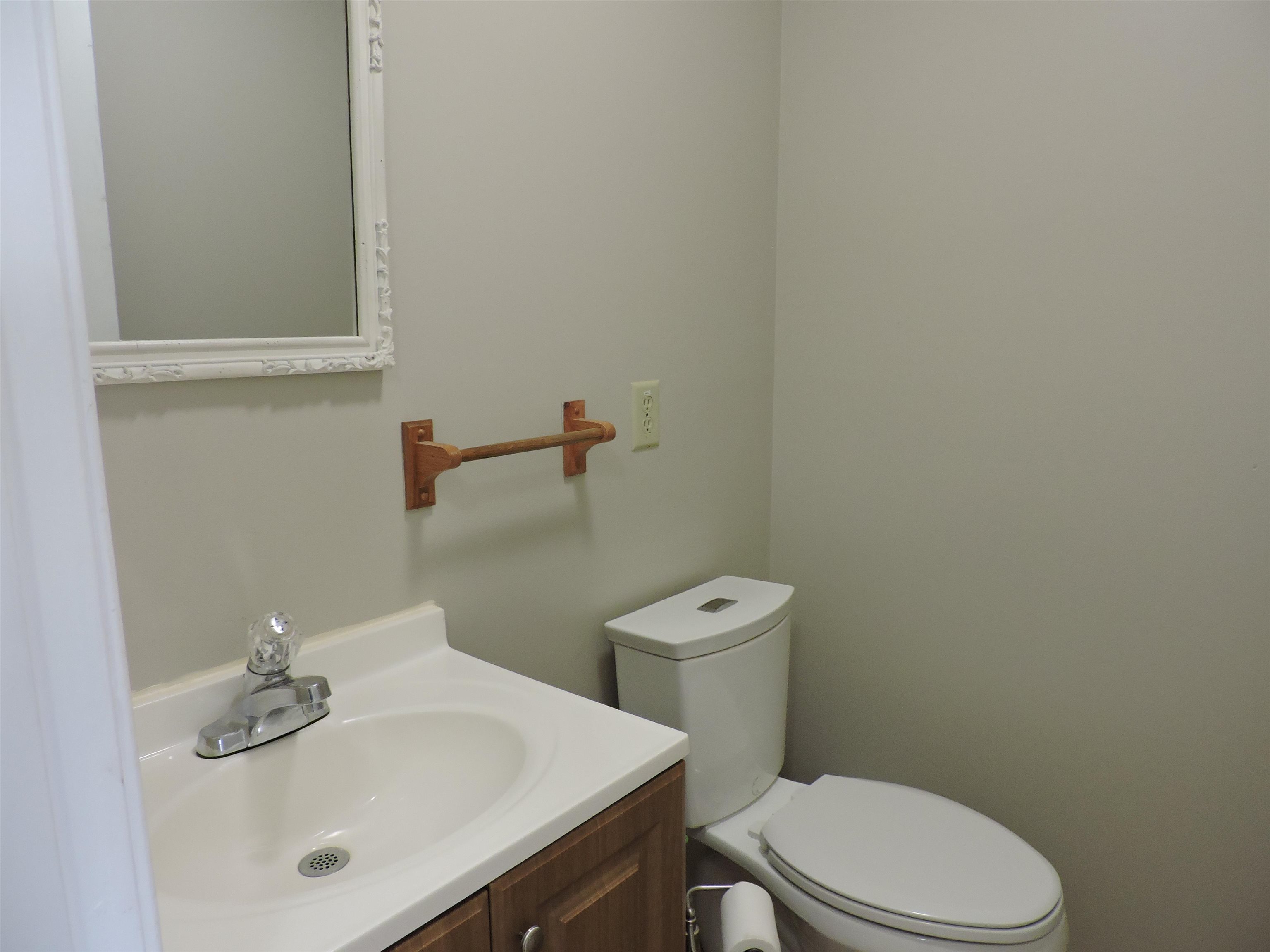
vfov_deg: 56.8
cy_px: 476
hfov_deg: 71.6
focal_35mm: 24
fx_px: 881
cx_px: 635
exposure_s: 1/25
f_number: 3
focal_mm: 4.3
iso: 400
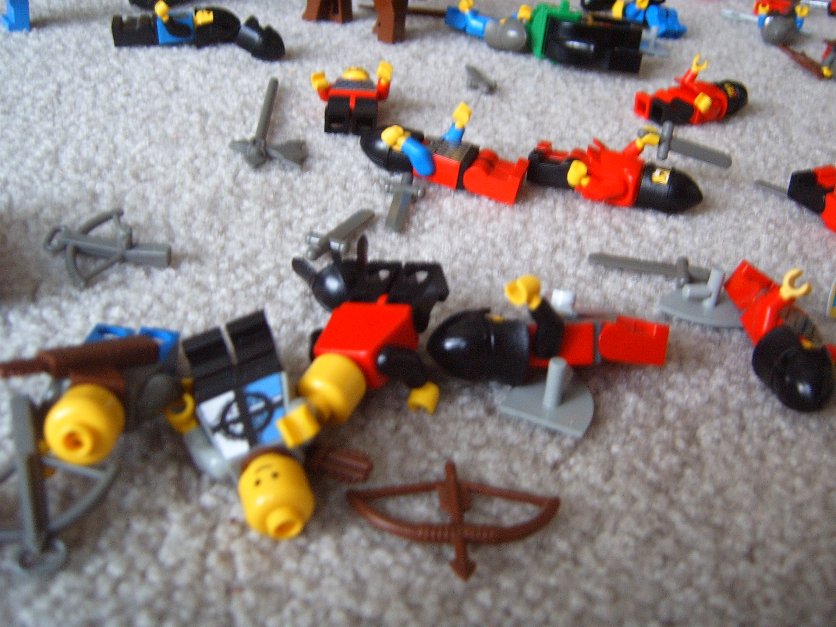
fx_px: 894
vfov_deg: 38.7
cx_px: 418
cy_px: 314
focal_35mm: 37
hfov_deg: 50.1
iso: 141
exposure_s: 1/4
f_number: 2.9
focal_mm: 6.2
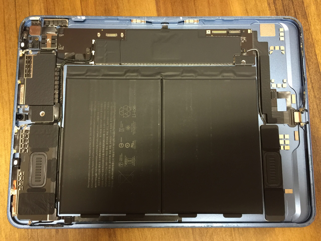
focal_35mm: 29
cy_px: 120
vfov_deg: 48.2
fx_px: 269
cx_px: 160
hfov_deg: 61.7
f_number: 2.2
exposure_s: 1/17
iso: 160
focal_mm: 4.15
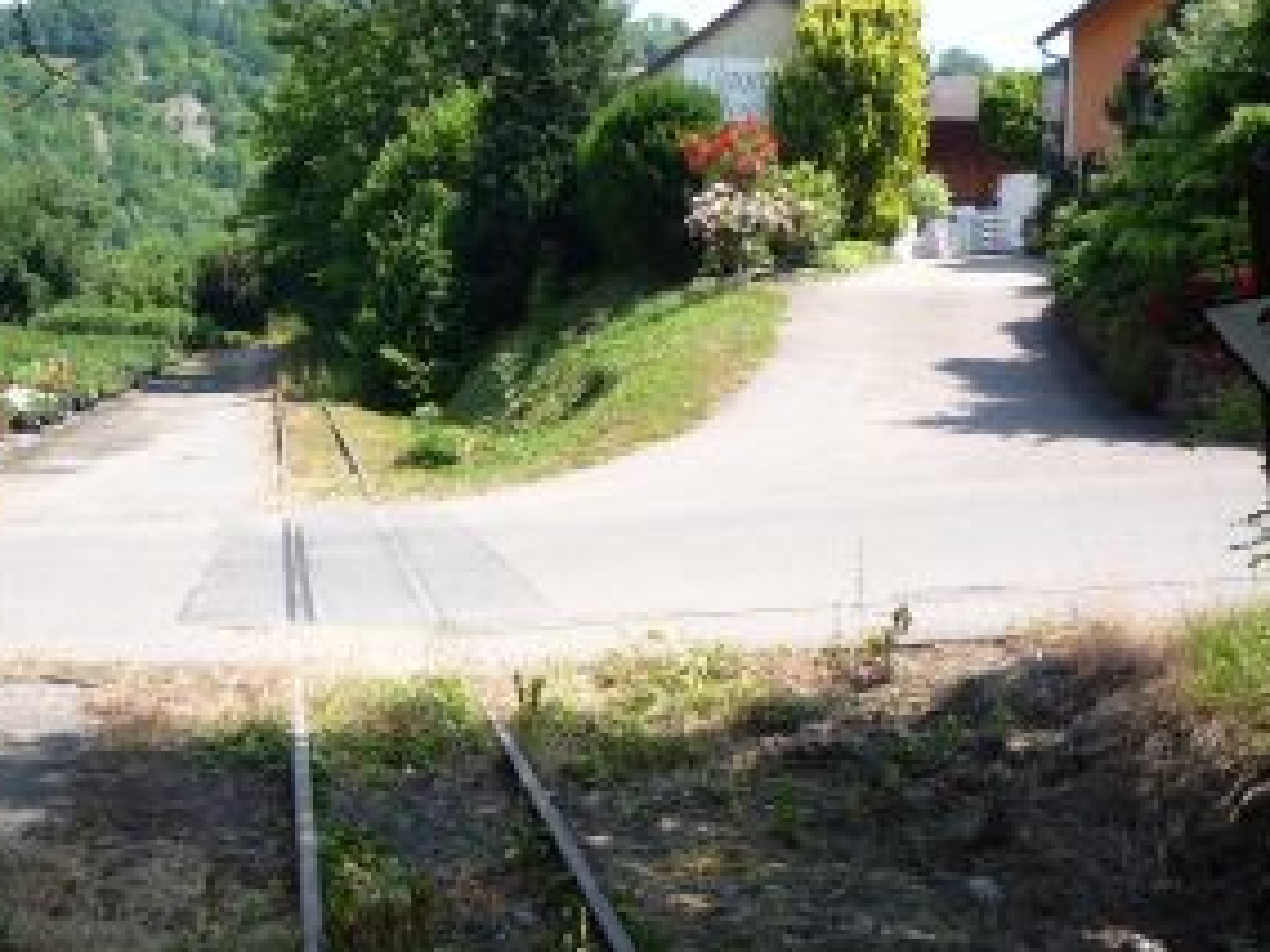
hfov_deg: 35.4
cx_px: 505
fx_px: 1981
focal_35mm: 54
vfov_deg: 27.0
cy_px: 411
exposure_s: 1/320
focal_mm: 5.2
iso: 100
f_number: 4
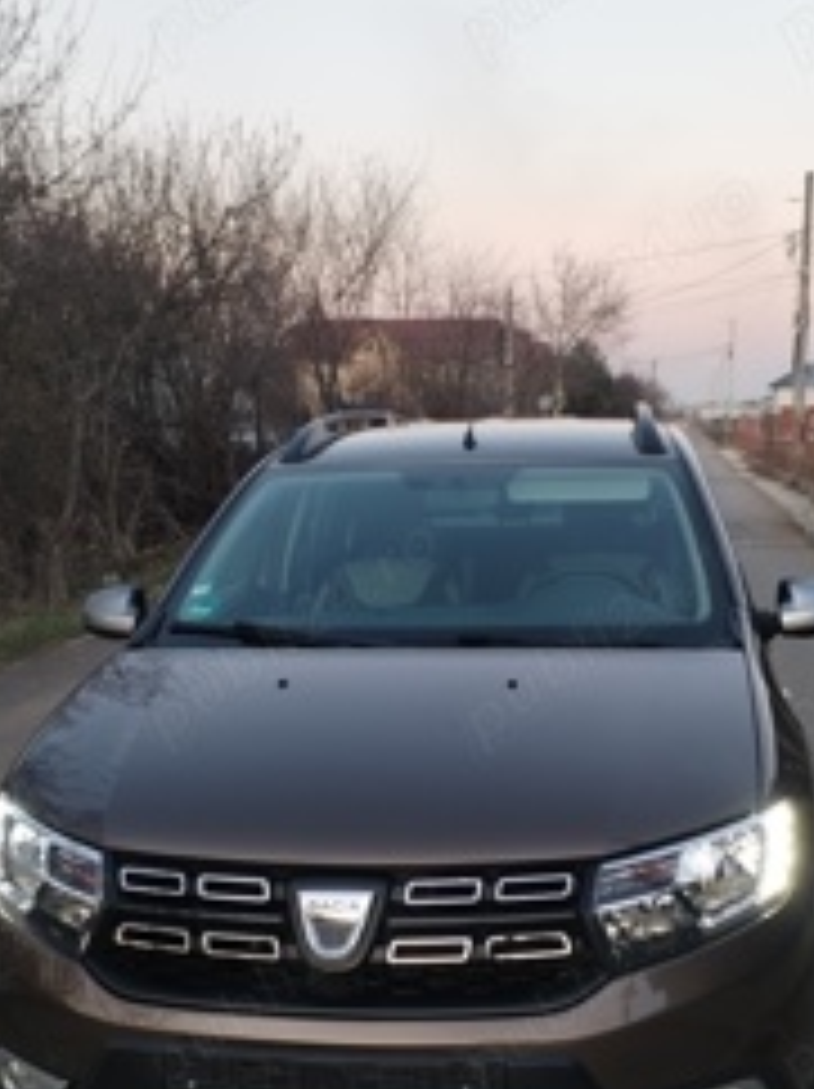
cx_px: 450
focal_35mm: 48
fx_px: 1508
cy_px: 706
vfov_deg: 39.3
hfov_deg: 30.2
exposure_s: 1/60
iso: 200
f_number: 1.8
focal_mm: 4.75
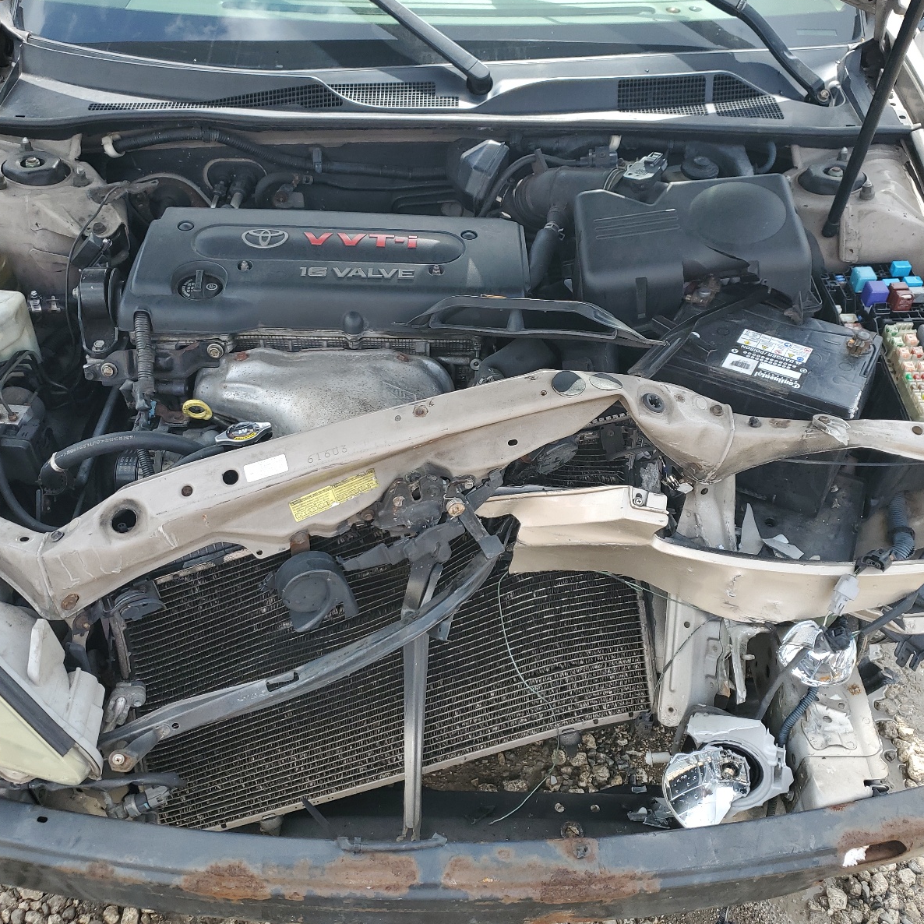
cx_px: 437
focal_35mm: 31
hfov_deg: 52.5
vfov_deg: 52.5
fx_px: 936
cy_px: 457
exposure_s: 1/769
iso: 50
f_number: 1.5
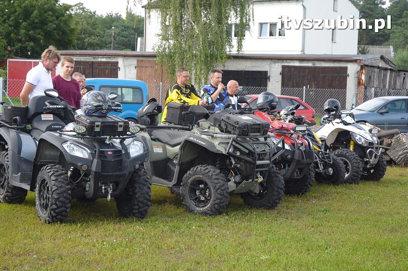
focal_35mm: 72
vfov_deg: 18.9
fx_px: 815
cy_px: 136
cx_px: 204
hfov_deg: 28.1
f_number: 7.1
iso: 400
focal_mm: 48
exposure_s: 1/320
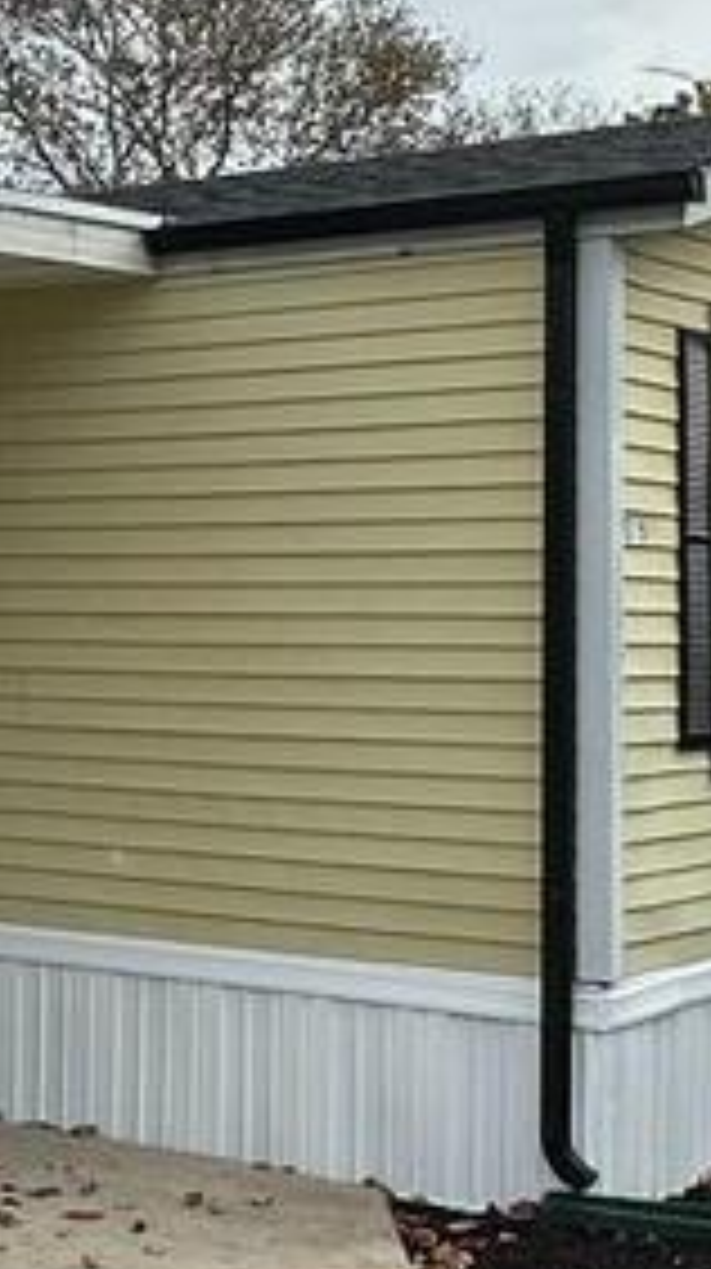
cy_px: 526
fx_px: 2622
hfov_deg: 14.6
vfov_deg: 27.2
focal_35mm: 78
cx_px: -292
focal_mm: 2.22
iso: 50
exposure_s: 1/2257
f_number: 2.2
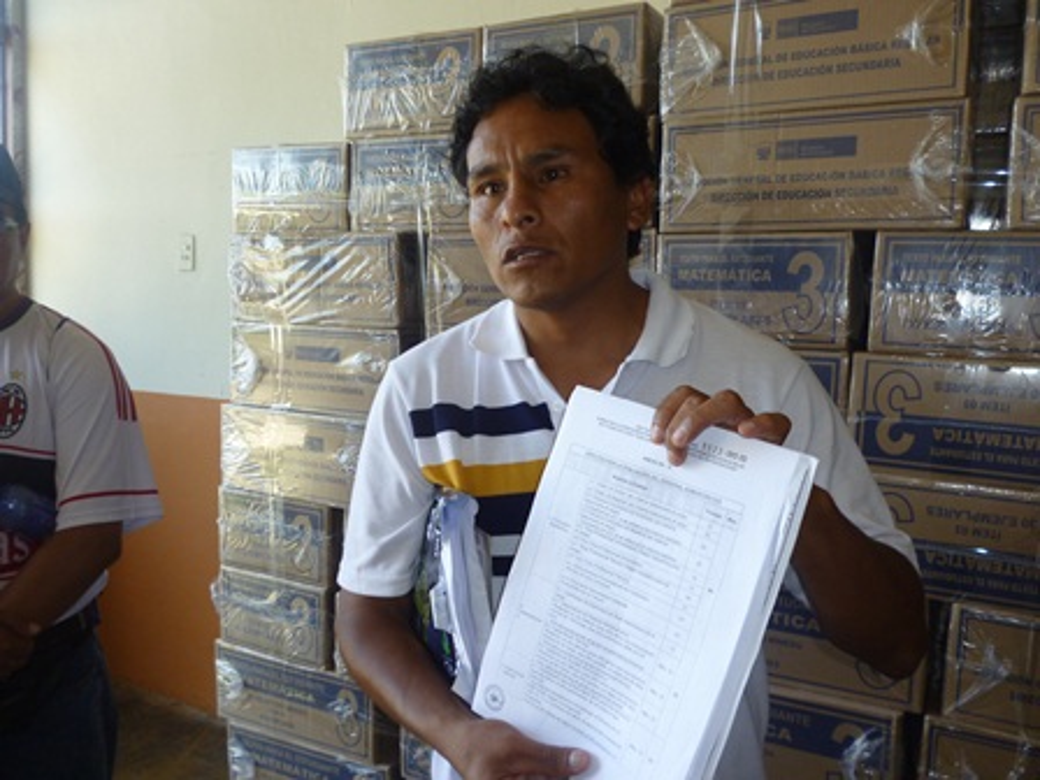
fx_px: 841
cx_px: 520
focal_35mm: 28
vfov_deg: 49.7
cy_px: 390
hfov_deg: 63.4
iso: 125
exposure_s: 1/60
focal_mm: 5
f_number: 3.1
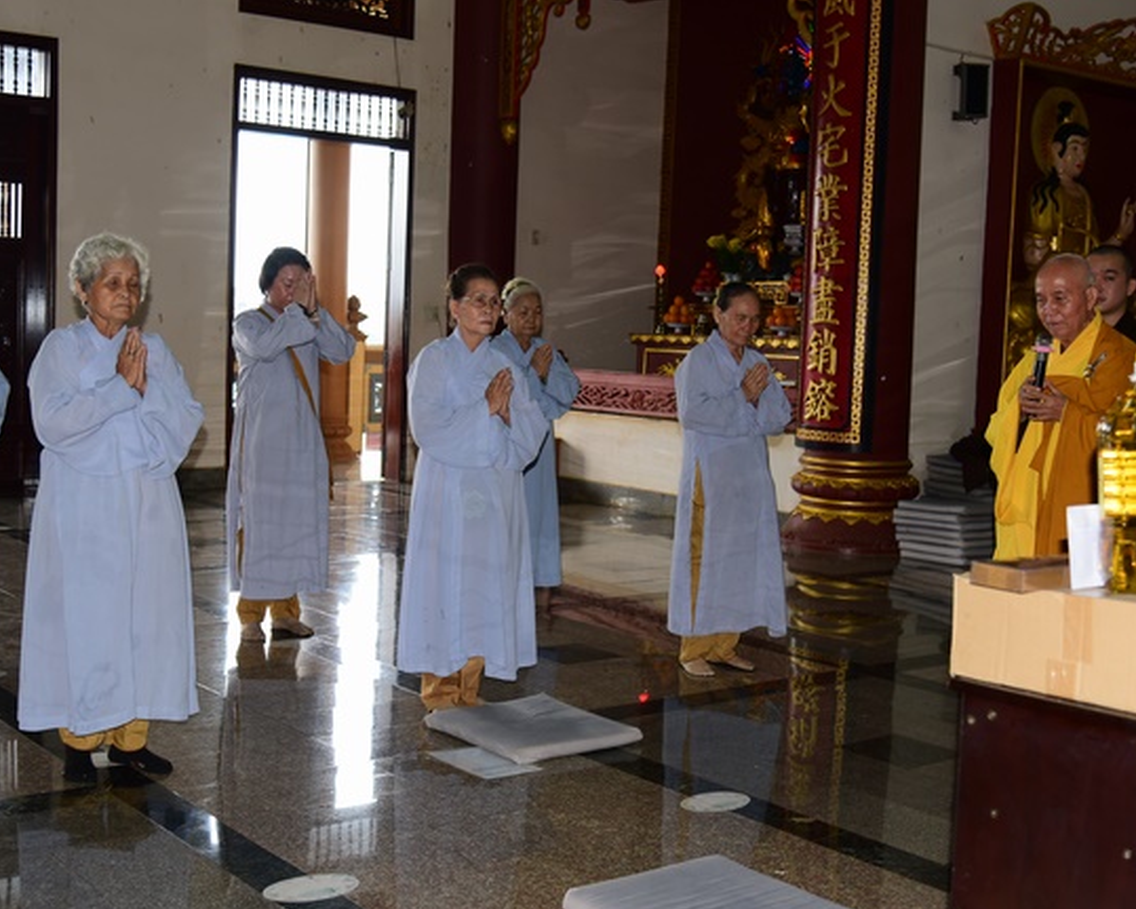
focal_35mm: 43
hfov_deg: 42.9
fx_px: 1445
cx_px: 529
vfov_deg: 34.9
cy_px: 456
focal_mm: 38
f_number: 4
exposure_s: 1/60
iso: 320
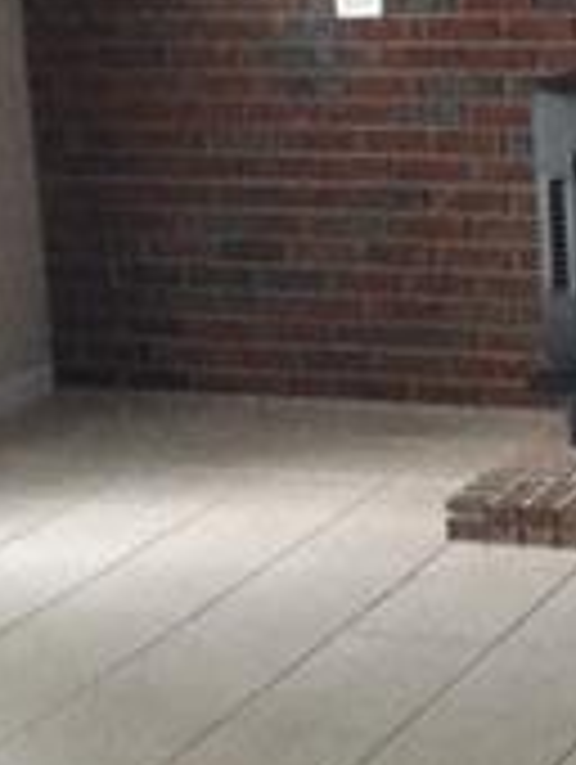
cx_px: 603
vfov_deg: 18.0
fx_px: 2412
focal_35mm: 109
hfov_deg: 13.4
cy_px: 252
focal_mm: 4.15
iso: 400
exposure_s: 1/15
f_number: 2.2
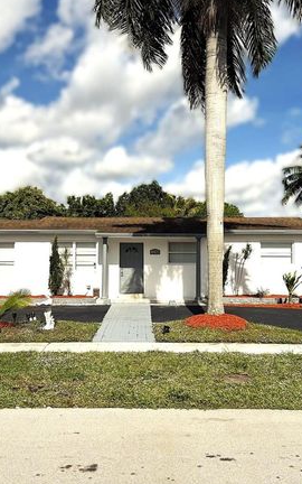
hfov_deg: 36.3
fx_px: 461
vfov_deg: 55.3
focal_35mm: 35
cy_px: 243
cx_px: 149
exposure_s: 1/10309
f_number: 1.78
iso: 80
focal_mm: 6.76
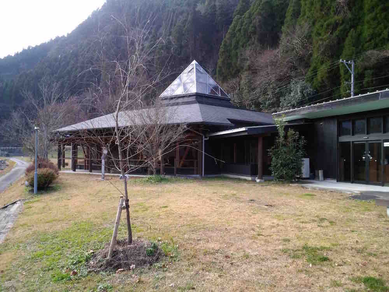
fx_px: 303
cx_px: 194
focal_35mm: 27
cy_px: 146
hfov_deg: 65.3
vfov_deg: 51.4
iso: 40
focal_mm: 2.87
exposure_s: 1/124
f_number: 2.4
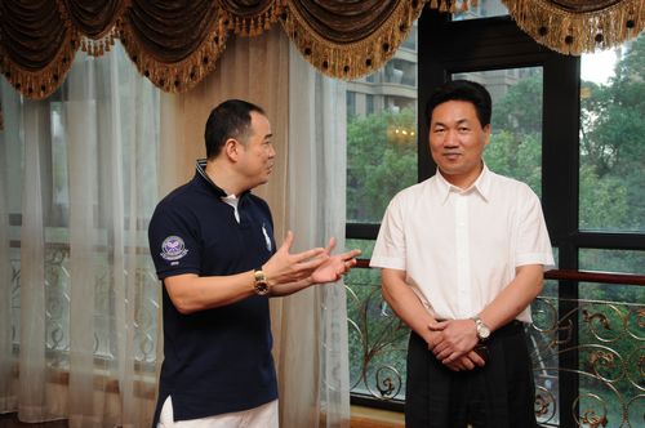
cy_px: 214
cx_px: 322
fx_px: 859
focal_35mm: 48
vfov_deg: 28.0
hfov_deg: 41.2
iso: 400
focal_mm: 32
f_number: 5.6
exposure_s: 1/60
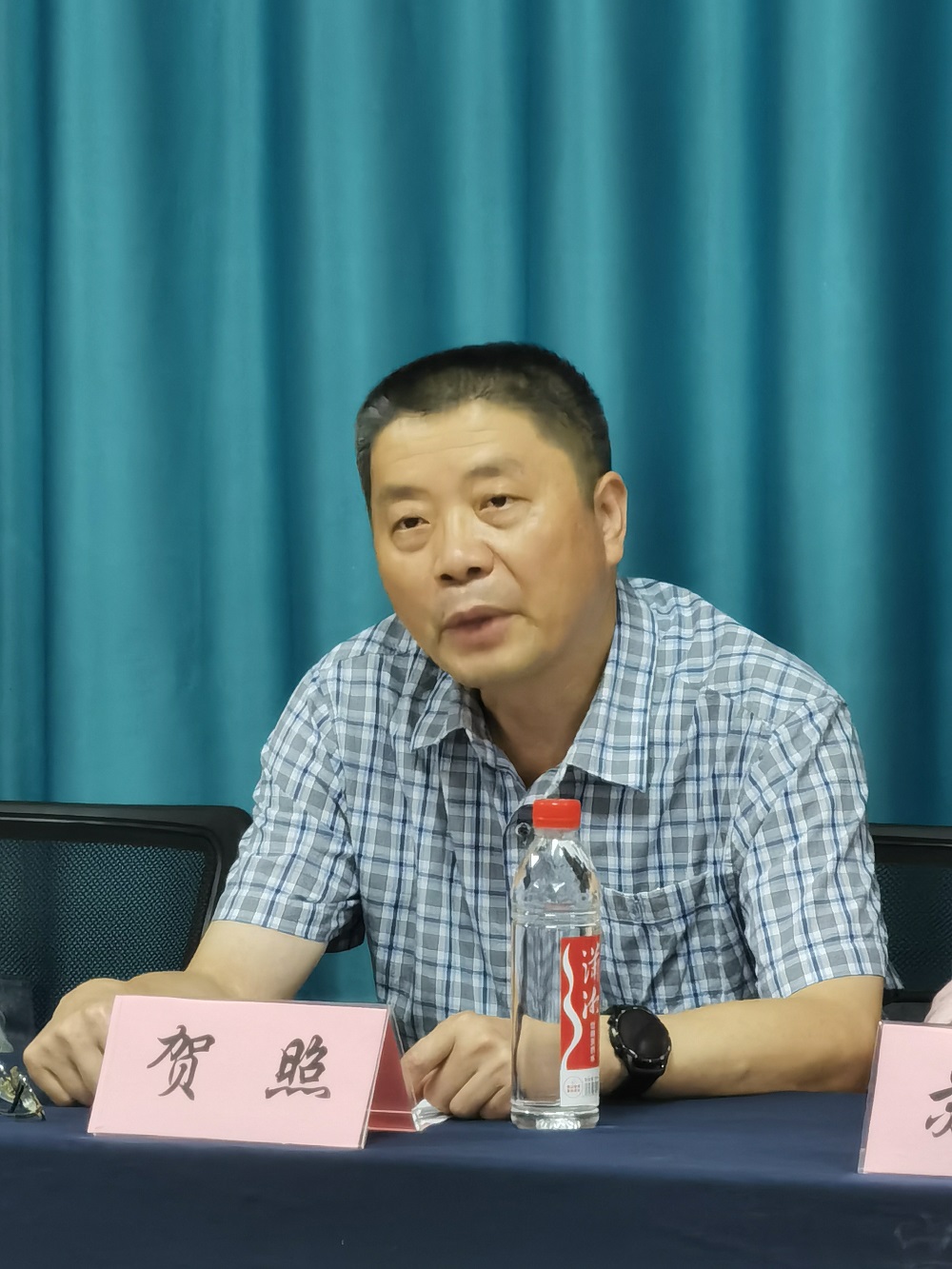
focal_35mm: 238
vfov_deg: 8.3
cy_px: 634
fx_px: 8726
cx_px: 476
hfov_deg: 6.2
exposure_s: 1/33.3
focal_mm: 7.48
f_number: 2.4
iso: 125
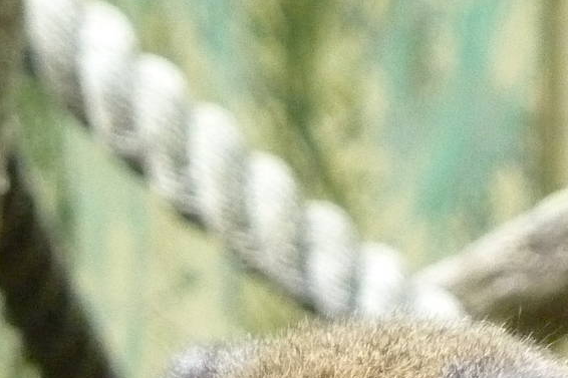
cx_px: 560
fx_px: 17349
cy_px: 479
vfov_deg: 1.2
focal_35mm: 1100
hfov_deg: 1.9
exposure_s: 1/200
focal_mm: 42.6
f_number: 4.7
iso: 500
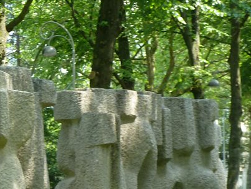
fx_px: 1661
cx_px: -66
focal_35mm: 229
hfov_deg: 8.5
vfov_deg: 6.5
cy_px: 189
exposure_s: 1/40
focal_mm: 14.7
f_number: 4.3
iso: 100
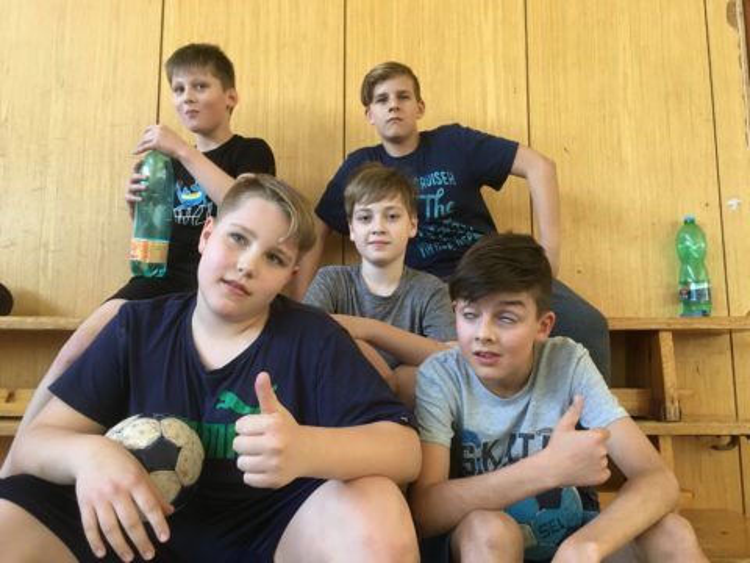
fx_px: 628
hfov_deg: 61.7
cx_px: 375
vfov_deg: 48.2
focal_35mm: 29
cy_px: 282
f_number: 2.2
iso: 200
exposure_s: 1/33
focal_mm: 4.15
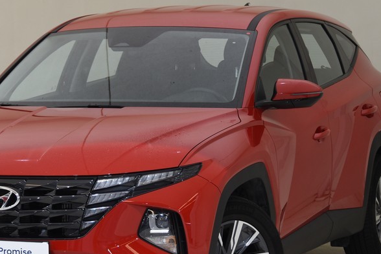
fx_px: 1799
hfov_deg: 12.1
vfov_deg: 8.1
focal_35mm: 170
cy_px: 136
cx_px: 150
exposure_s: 1/13
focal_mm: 65
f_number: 5.6
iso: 400
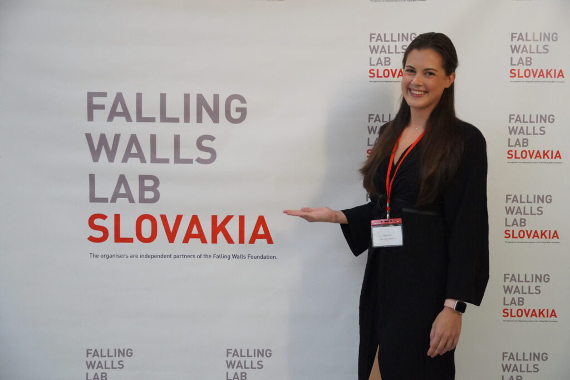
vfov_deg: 24.4
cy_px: 190
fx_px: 879
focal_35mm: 56
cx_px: 285
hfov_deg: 35.9
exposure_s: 1/160
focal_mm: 37
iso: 6400
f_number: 4.5
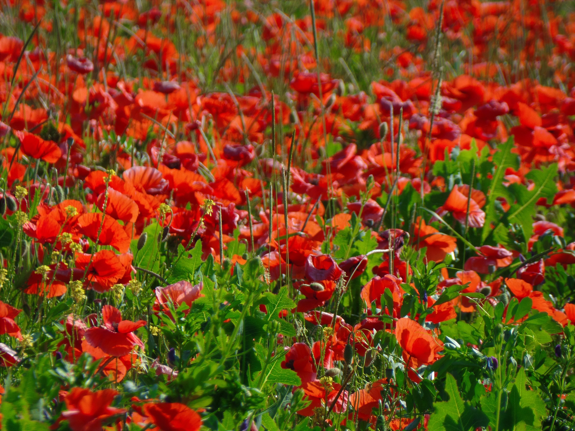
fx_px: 8023
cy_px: 216
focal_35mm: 483
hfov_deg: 4.1
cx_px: 288
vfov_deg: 3.1
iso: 100
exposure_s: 1/500
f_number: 5.9
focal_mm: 86.1
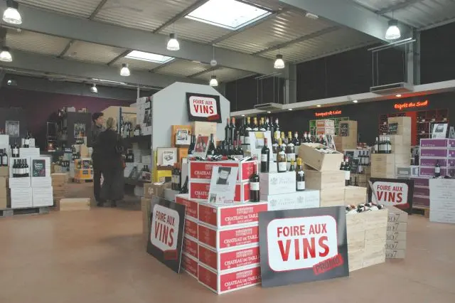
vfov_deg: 47.9
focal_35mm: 27
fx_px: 341
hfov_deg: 67.4
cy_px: 152
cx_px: 228
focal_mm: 18
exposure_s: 1/320
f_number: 7.1
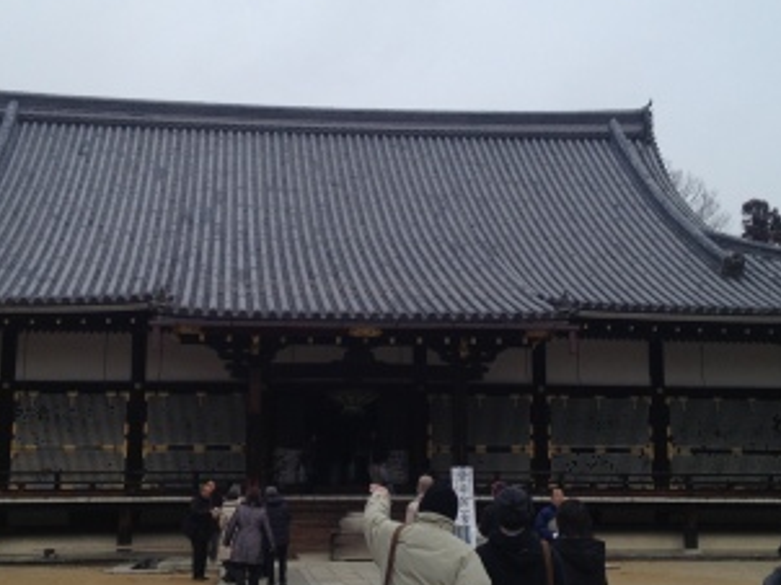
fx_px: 1308
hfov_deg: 33.2
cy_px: 320
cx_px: 367
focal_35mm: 58
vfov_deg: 25.2
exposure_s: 1/1493
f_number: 2.4
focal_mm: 4.28
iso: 50
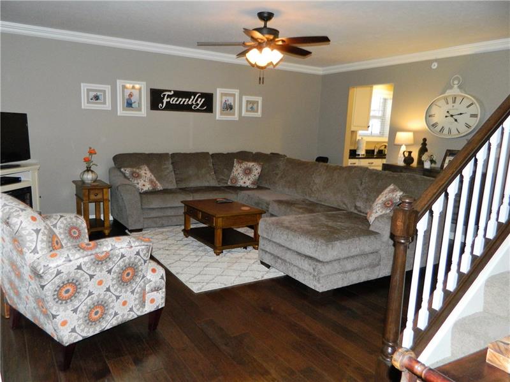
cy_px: 191
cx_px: 255
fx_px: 368
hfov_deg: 69.4
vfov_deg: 54.8
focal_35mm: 25
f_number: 3.1
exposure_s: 1/30
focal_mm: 4.5
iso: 280
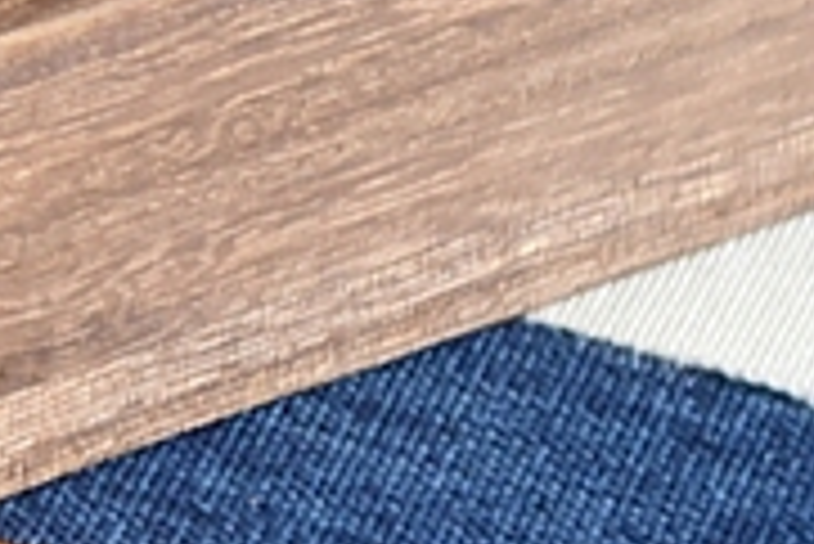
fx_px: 11179
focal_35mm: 494
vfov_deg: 2.8
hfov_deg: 4.1
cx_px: -1309
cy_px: -1030
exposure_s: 1/100
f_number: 4
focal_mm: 70
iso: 1000
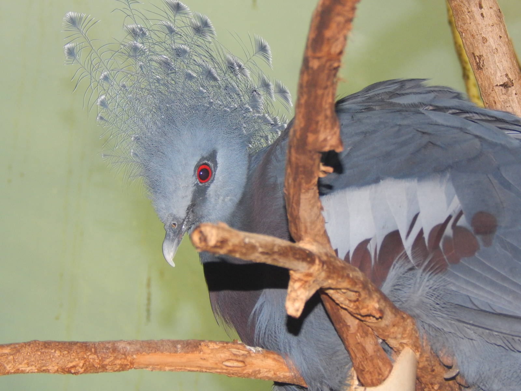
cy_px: 196
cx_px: 260
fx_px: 2769
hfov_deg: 10.7
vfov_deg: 8.1
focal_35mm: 184
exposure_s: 1/30
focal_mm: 32.8
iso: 400
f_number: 5.3
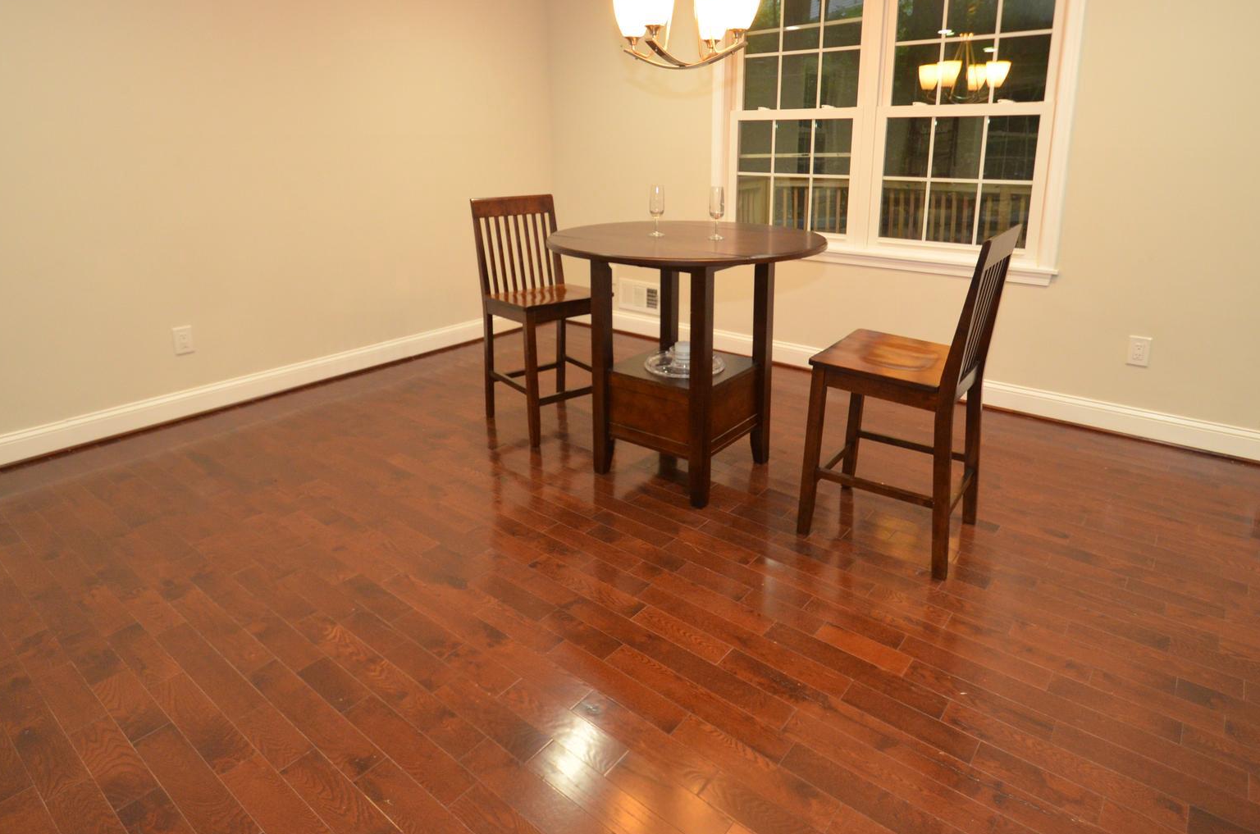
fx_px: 698
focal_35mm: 20
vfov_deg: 60.3
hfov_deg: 84.1
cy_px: 280
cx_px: 646
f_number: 4
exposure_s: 1/60
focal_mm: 10
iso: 900
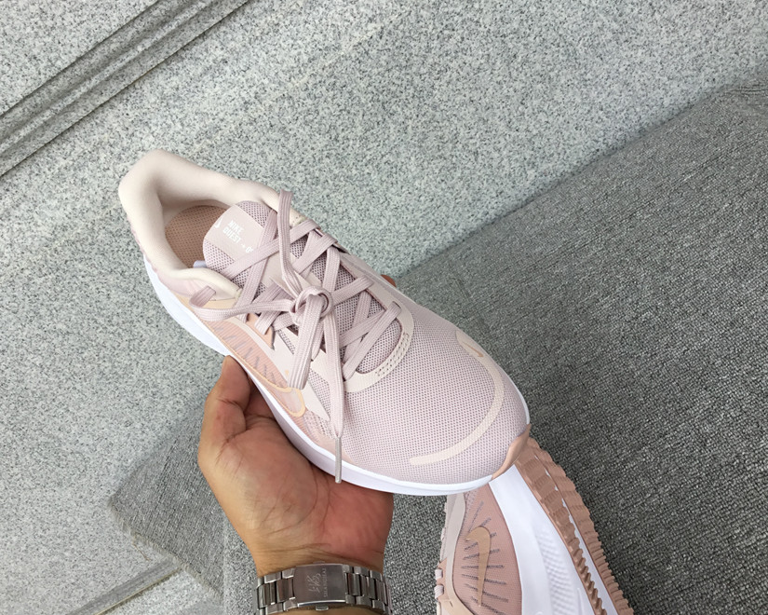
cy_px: 306
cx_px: 367
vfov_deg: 44.5
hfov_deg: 54.2
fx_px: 750
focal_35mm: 33
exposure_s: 1/124
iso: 25
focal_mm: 3.3
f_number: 2.4
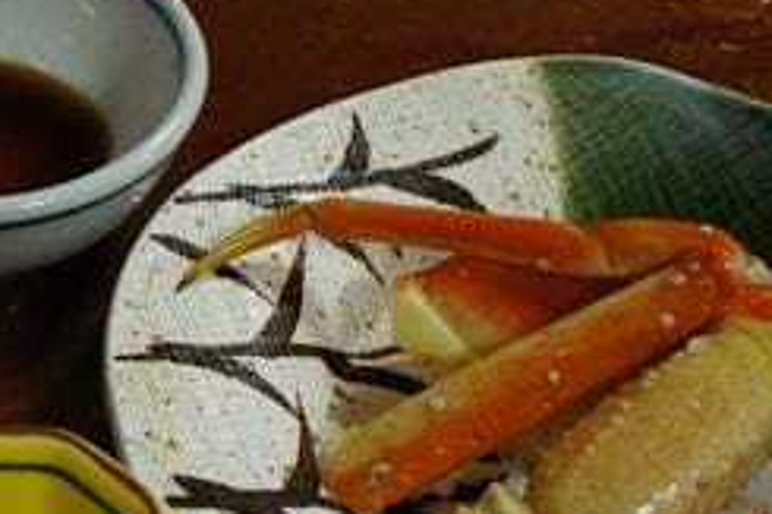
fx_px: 1886
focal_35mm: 88
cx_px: -57
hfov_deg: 22.0
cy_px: 186
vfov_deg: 15.5
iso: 3200
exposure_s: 1/30
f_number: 6.3
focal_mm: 18
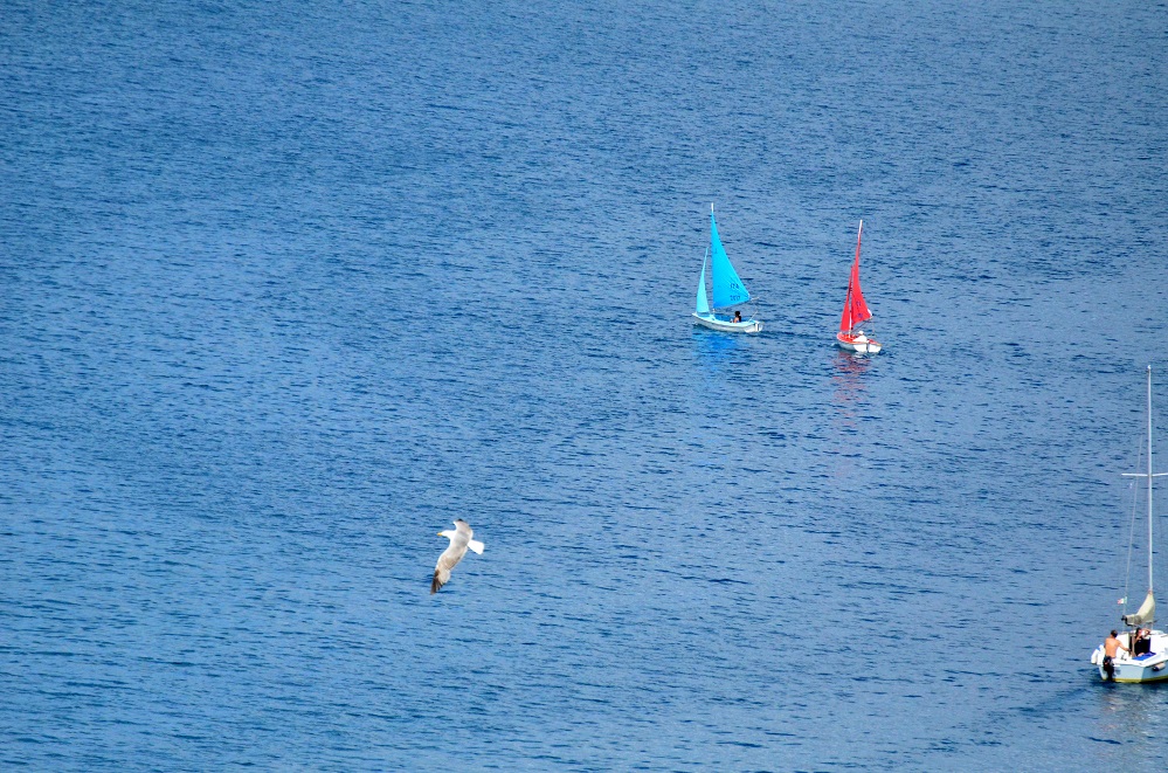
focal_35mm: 405
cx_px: 584
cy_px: 386
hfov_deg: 5.1
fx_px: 13109
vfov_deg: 3.4
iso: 1800
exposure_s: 1/8000
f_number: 5.6
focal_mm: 270
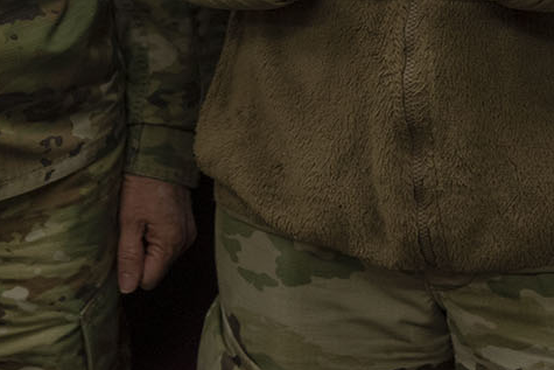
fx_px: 3263
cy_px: -323
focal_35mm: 212
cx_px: 446
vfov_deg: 6.3
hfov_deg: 9.7
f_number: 3.5
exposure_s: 1/125
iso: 640
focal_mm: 48
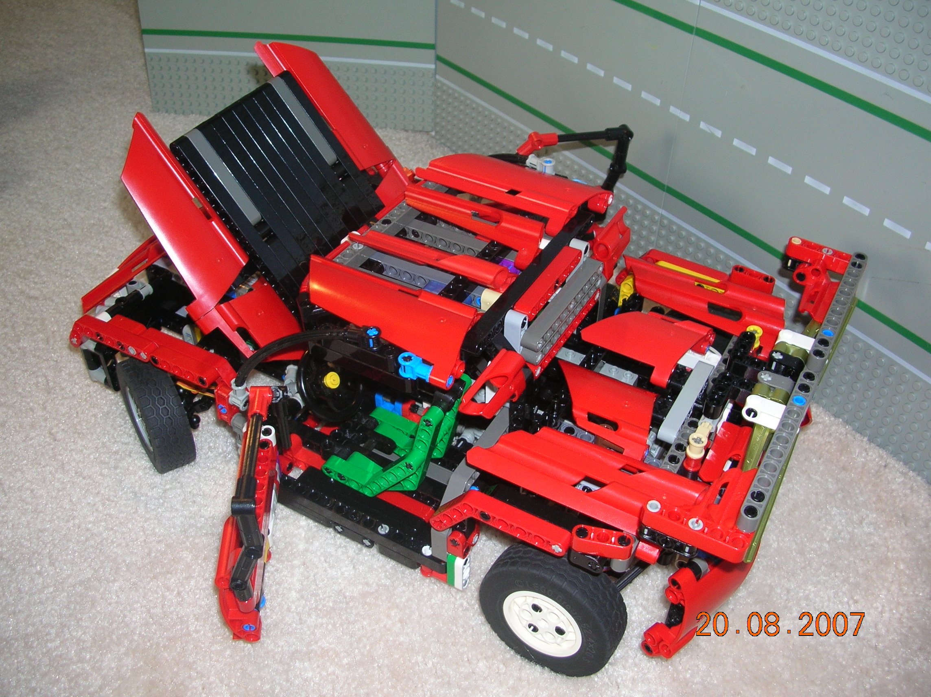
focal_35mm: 35
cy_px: 348
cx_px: 466
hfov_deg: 52.7
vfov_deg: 40.6
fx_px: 941
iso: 50
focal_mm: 5.8
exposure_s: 1/60.1
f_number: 2.8
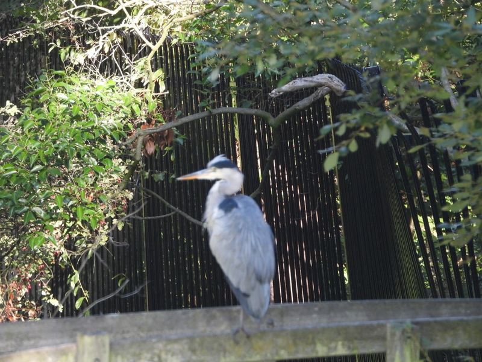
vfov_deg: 2.0
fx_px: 10443
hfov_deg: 2.6
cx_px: 241
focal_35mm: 750
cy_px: 181
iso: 400
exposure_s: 1/125
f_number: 5.6
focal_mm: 135
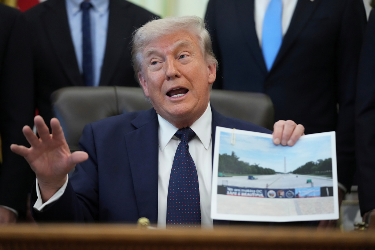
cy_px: 125
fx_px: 1364
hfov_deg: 15.7
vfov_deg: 10.5
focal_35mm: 131
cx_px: 188
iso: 5000
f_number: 2.8
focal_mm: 131
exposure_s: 1/500
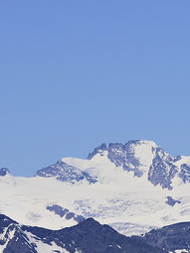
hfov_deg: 2.0
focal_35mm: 746
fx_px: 5464
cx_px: 220
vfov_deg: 2.7
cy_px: 179
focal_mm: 220
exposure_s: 1/500
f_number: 7.1
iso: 100
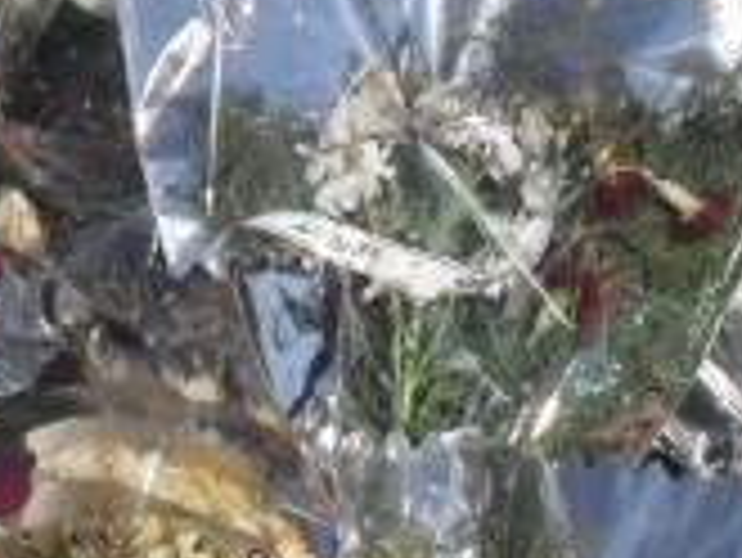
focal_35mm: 136
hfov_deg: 14.5
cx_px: 292
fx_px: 2917
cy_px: 0
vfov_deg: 10.8
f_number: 8.4
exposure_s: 1/750
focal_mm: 6.3
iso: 200
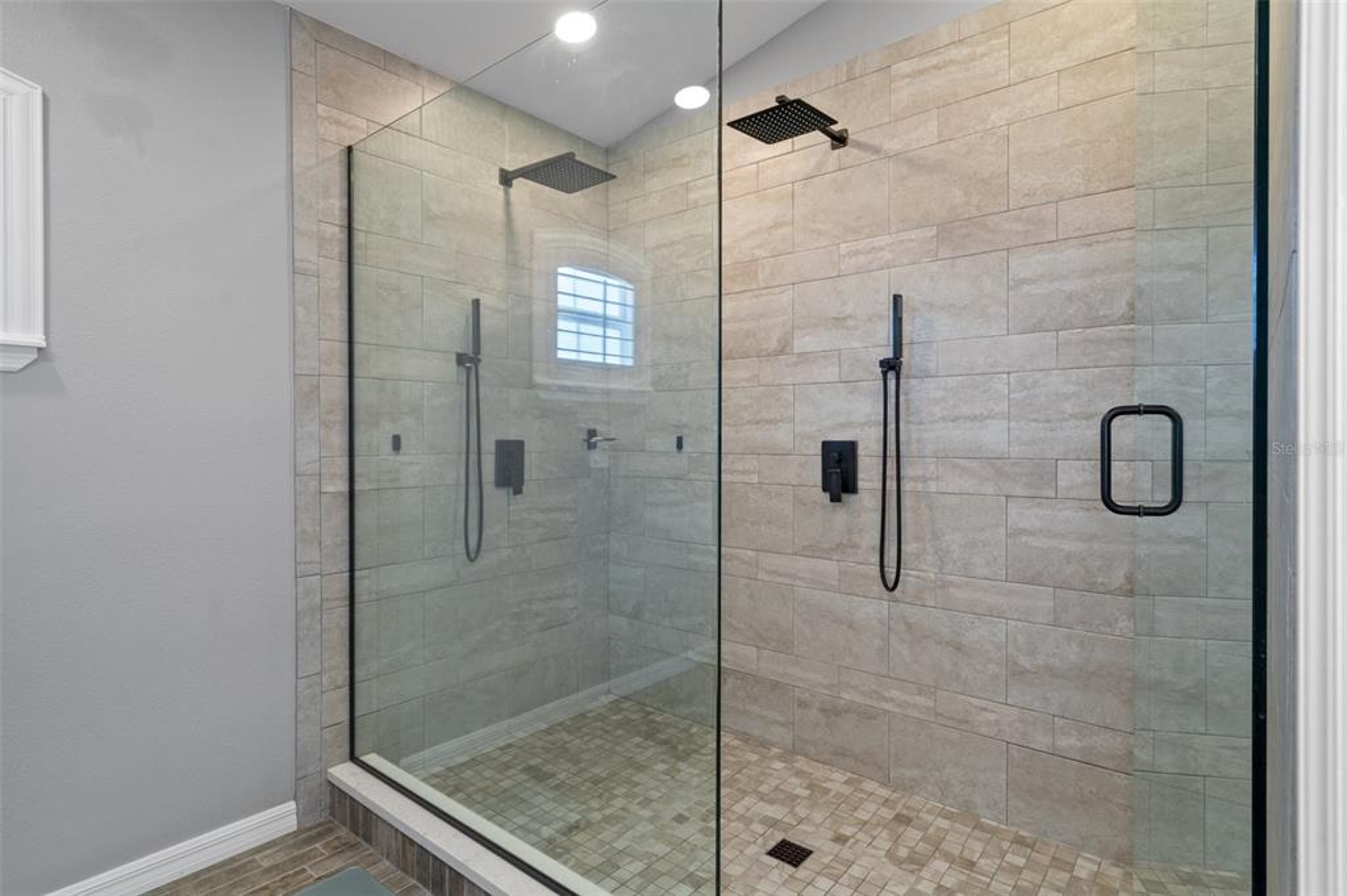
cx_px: 674
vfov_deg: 67.3
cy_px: 448
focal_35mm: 18
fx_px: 673
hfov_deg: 90.0
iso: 320
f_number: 8
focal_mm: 18
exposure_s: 4
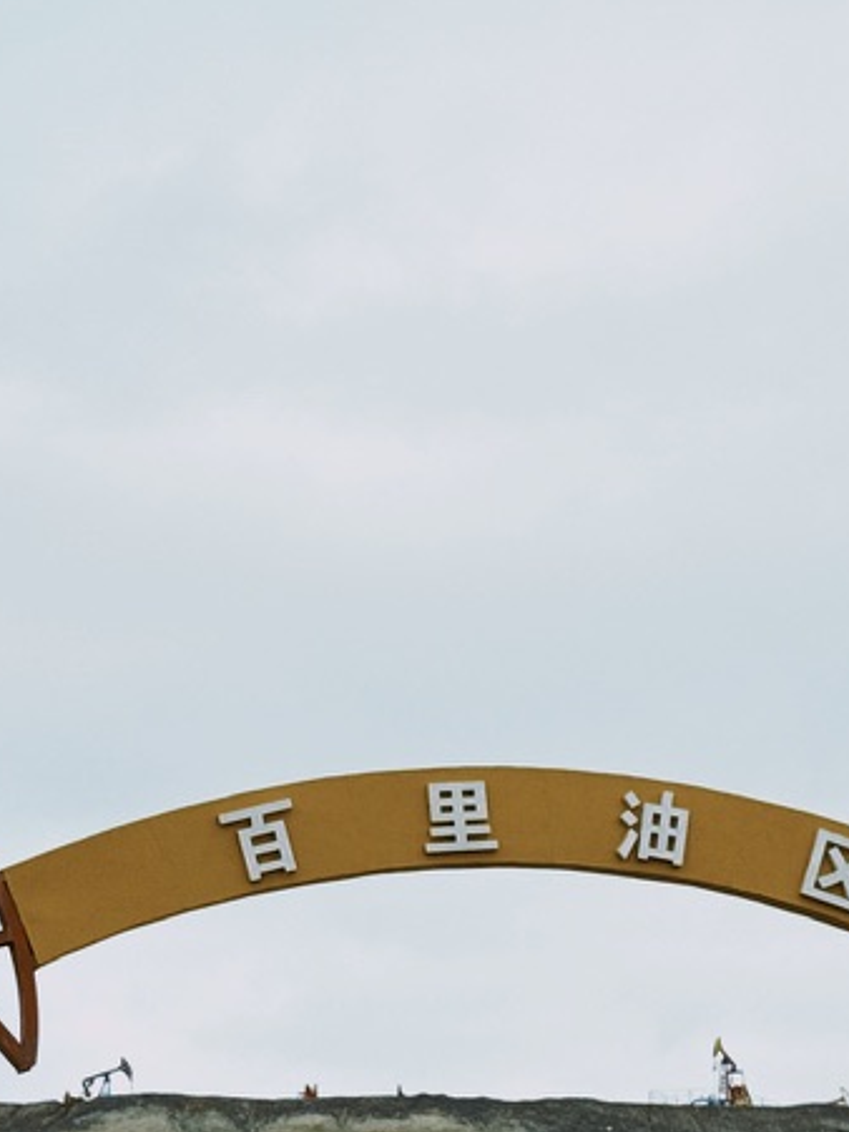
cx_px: 485
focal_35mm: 109
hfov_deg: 13.6
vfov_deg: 17.9
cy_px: 949
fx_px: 3566
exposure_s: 1/1980
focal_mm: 6.76
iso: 64
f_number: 1.78
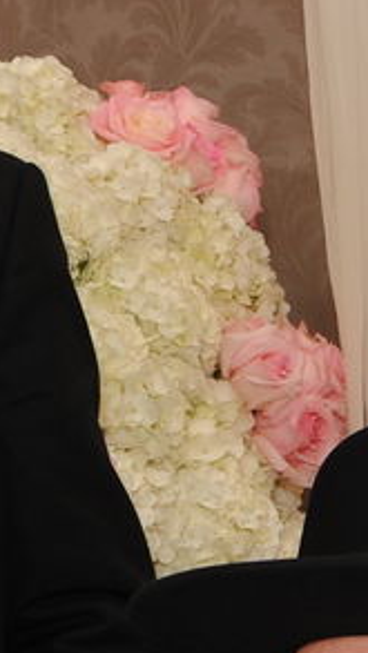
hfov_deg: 6.2
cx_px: 1258
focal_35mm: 175
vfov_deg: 11.7
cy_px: 993
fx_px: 3033
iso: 1000
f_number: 7.1
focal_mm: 35
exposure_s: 1/60
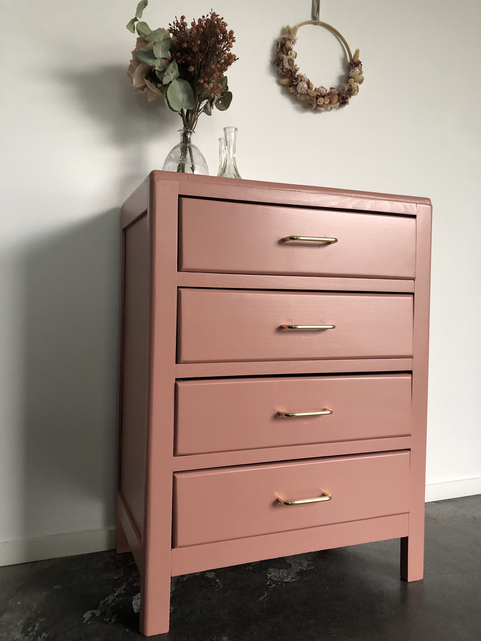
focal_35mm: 28
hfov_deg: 49.7
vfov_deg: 63.4
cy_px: 320
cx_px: 240
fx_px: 519
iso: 32
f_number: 1.8
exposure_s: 1/30
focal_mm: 3.99
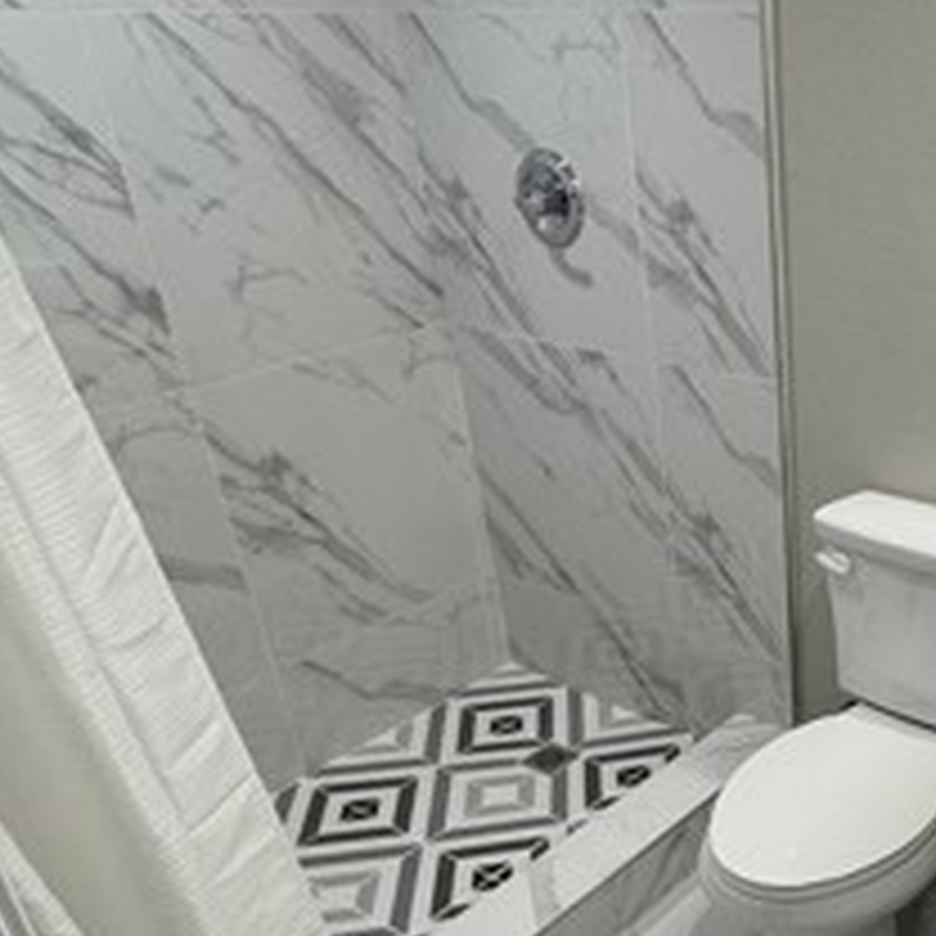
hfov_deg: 40.1
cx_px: 868
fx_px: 1162
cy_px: 662
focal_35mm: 38
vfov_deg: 42.9
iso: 200
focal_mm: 2.22
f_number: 2.2
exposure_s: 1/120
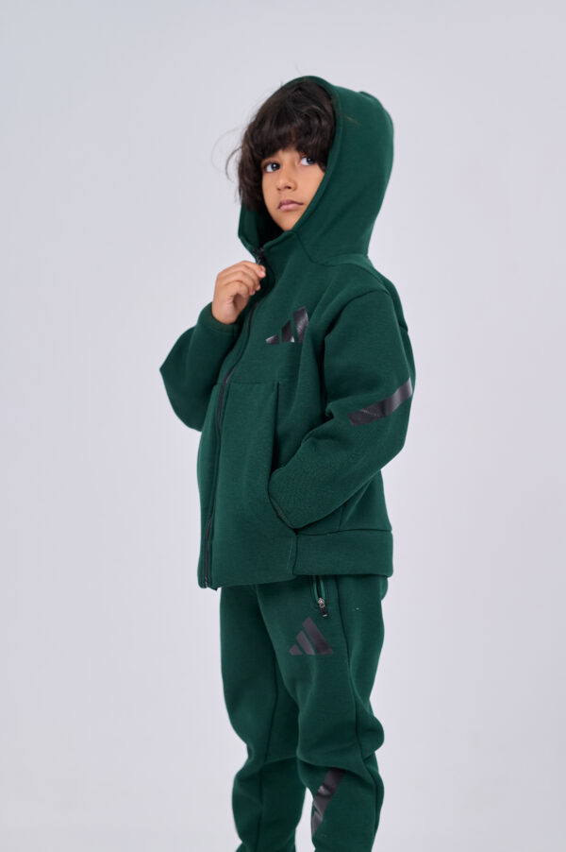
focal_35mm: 85
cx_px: 283
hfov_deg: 16.0
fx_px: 2008
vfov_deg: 23.9
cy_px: 426
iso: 800
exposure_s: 1/320
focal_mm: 85
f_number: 2.8
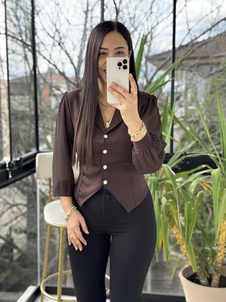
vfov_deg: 39.7
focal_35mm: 48
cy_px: 151
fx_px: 418
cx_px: 113
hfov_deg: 30.3
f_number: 1.78
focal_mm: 6.76
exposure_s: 1/300
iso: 64
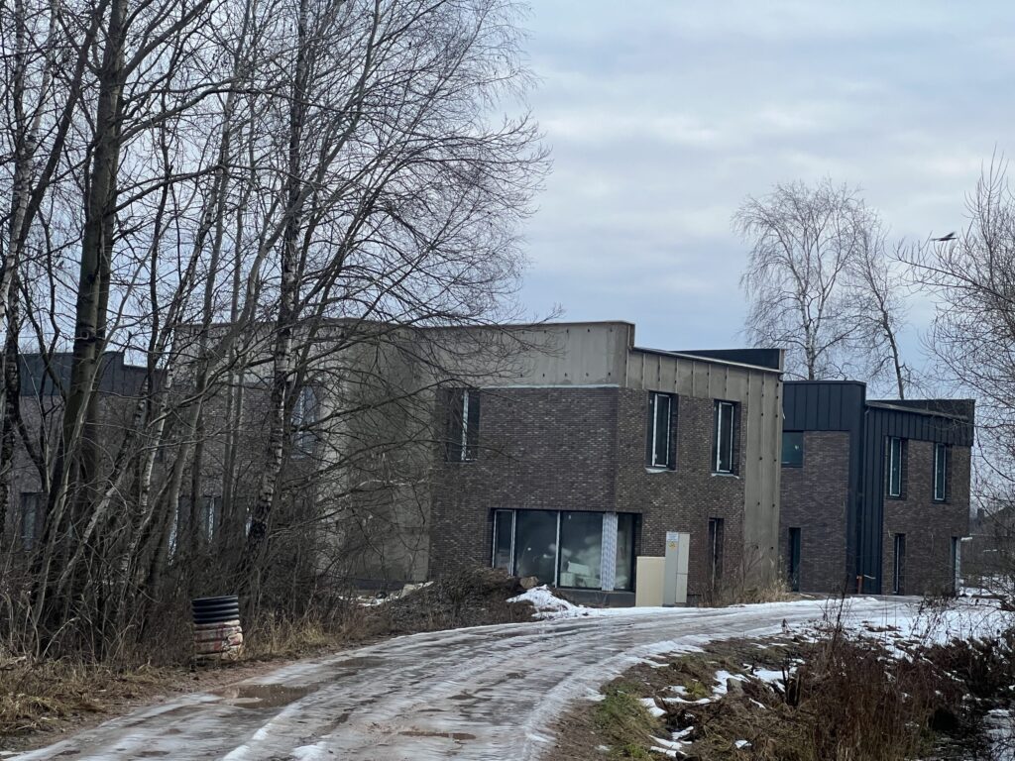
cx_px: 508
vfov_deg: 19.1
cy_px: 380
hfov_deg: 25.3
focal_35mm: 77
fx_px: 2258
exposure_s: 1/99
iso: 200
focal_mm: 9
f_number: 2.8
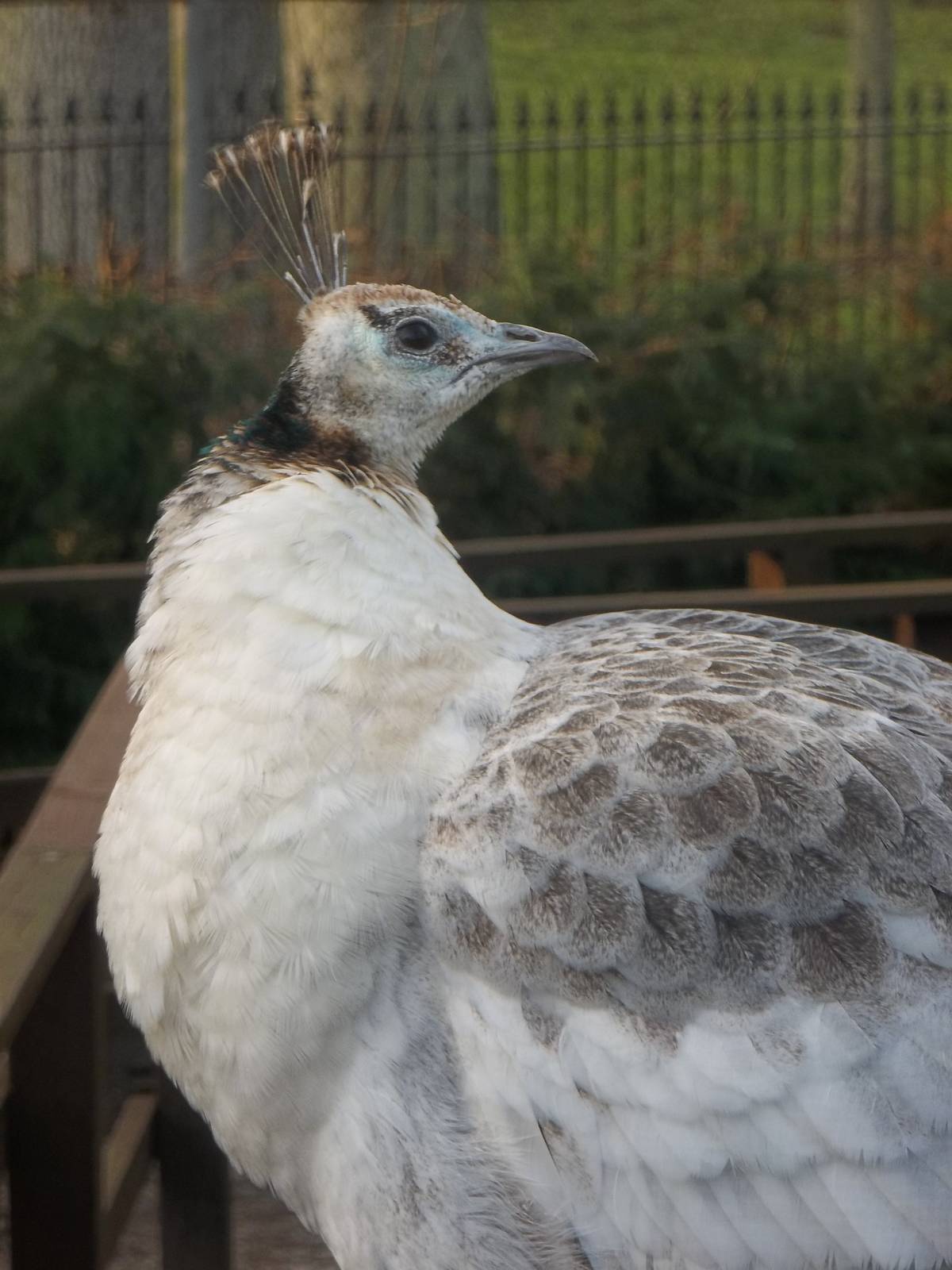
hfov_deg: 9.0
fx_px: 6050
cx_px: 476
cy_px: 635
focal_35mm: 165
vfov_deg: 12.0
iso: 80
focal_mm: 29.5
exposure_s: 1/60
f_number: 5.9
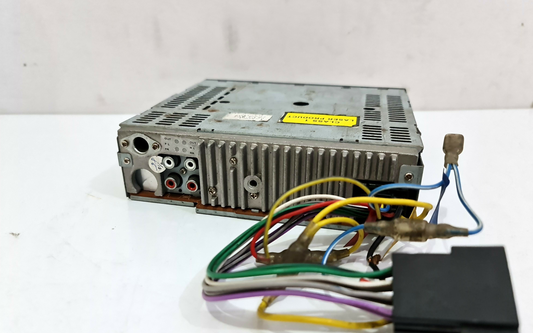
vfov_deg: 45.8
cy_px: 195
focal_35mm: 27
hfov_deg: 68.4
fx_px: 392
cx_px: 270
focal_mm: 7
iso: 800
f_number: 1.8
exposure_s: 1/50
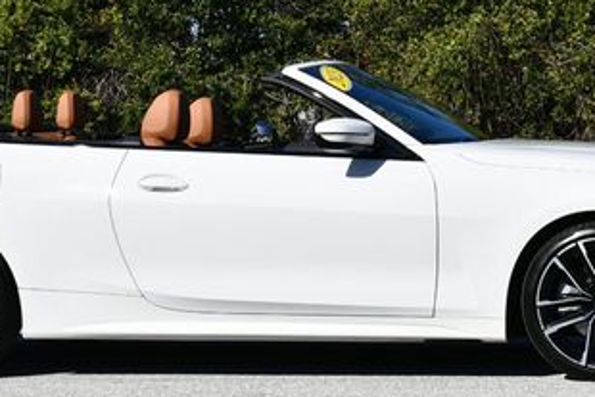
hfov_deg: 13.1
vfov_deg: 8.7
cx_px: 294
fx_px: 2596
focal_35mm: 157
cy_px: 50
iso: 100
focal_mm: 38
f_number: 9
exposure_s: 1/320
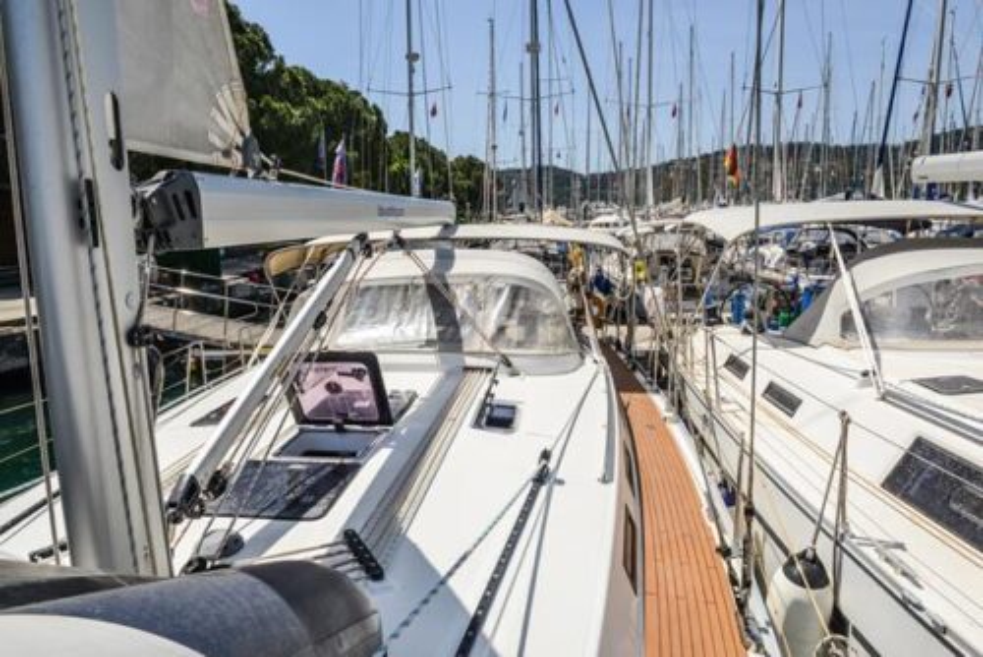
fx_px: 628
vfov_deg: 55.2
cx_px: 492
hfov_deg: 76.1
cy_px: 328
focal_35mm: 23
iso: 500
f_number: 14
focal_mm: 23
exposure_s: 1/800
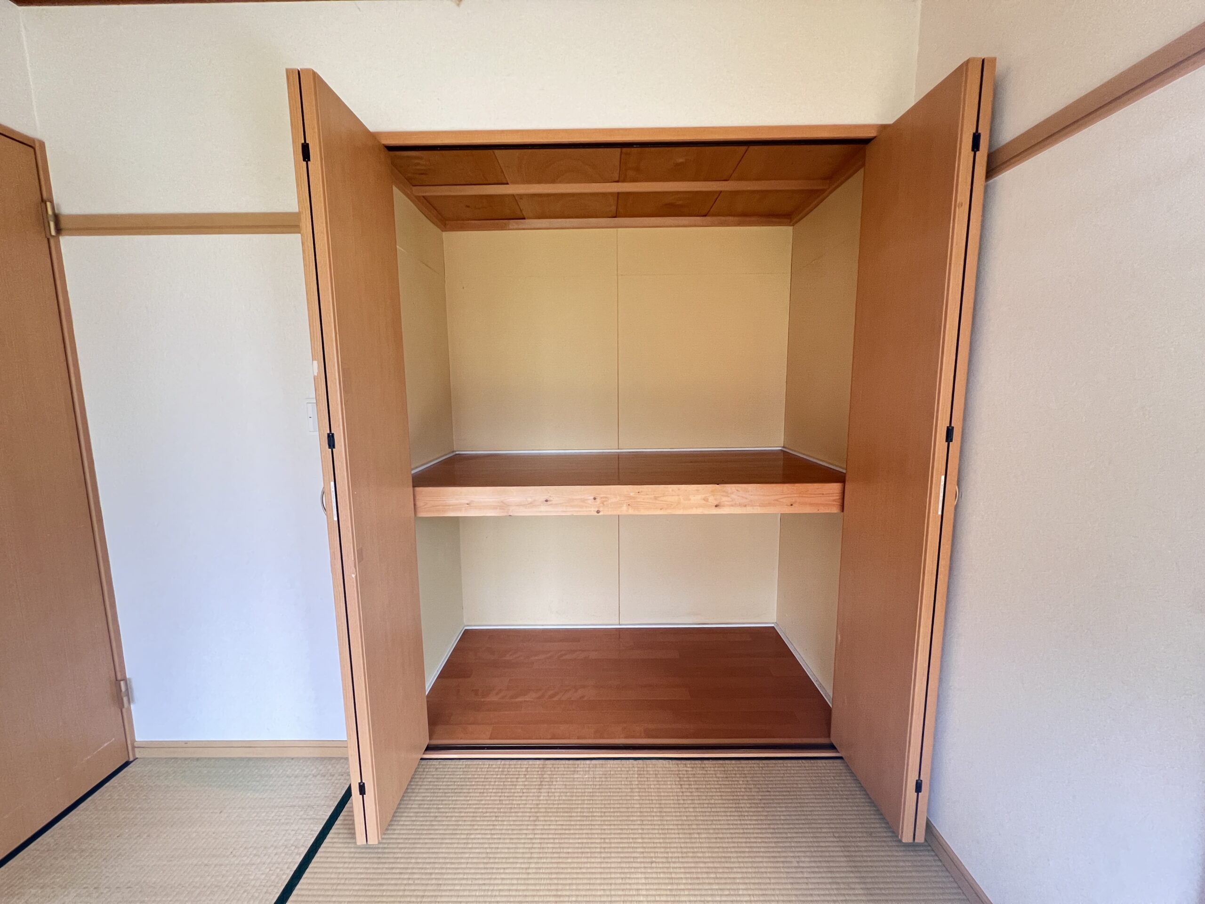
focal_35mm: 13
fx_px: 453
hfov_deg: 106.2
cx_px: 602
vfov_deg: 89.9
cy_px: 452
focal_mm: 1.57
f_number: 1.8
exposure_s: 1/99
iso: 250
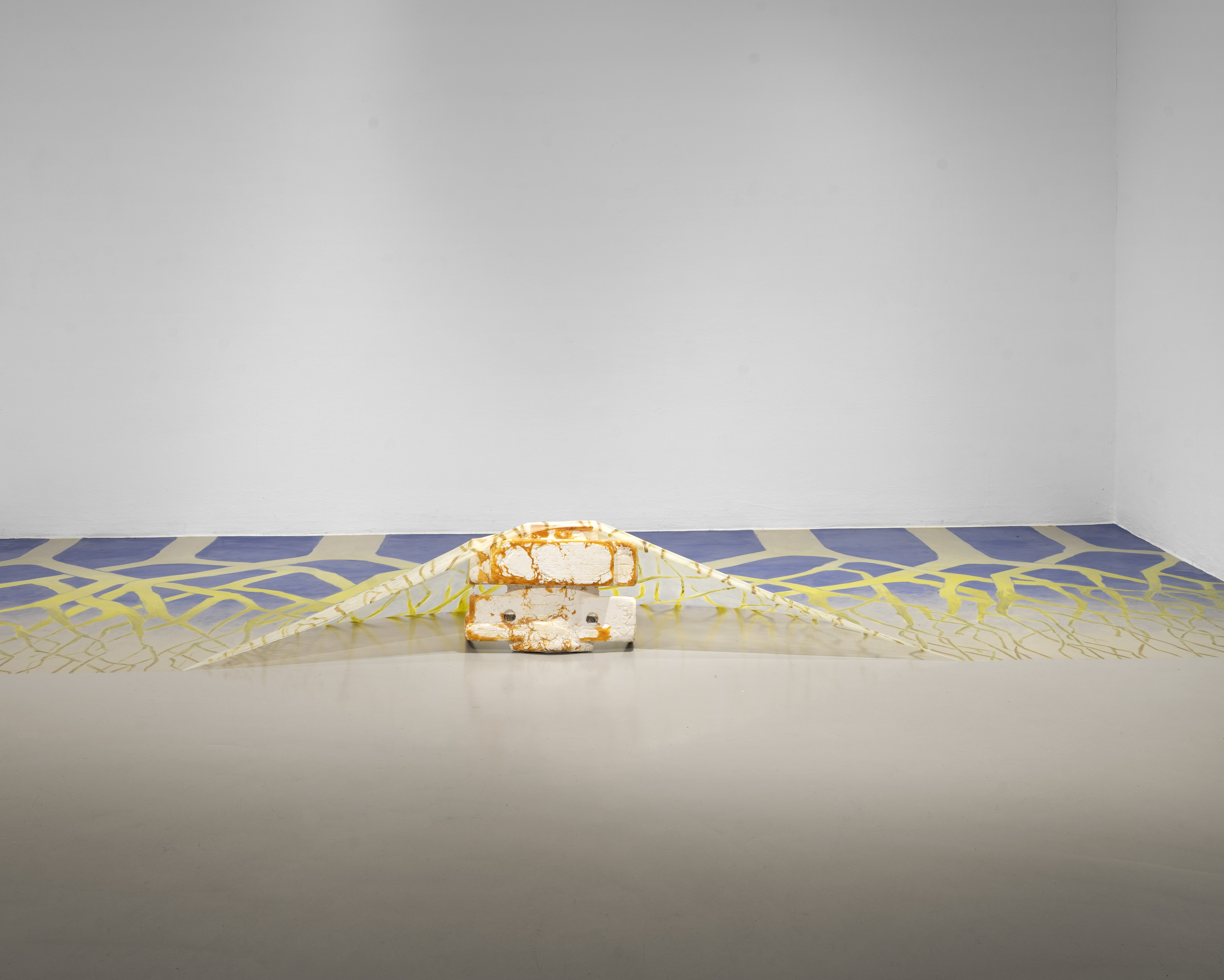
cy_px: 485
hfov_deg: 45.8
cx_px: 562
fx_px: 1449
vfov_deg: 37.3
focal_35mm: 40
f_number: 11
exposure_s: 1.6
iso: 100
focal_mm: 35
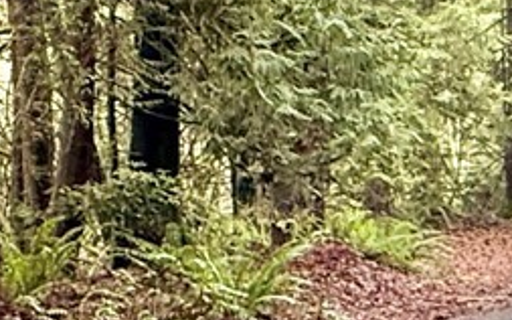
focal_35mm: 94
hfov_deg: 20.7
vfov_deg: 13.9
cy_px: 186
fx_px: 1311
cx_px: -93
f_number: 2.2
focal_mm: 2.22
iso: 320
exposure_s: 1/74
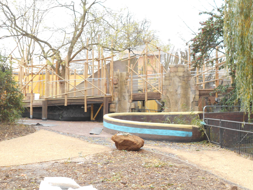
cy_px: 95
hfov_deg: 38.2
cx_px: 126
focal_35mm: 50
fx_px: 365
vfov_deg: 29.1
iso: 200
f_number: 4.5
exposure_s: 1/60
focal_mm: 8.8
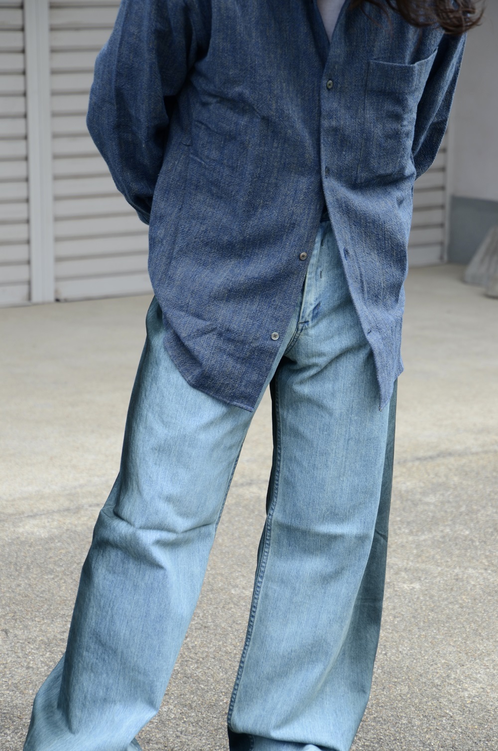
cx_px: 249
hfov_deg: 9.1
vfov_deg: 13.7
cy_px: 376
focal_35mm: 150
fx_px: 3125
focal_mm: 100
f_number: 5.6
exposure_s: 1/160
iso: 125
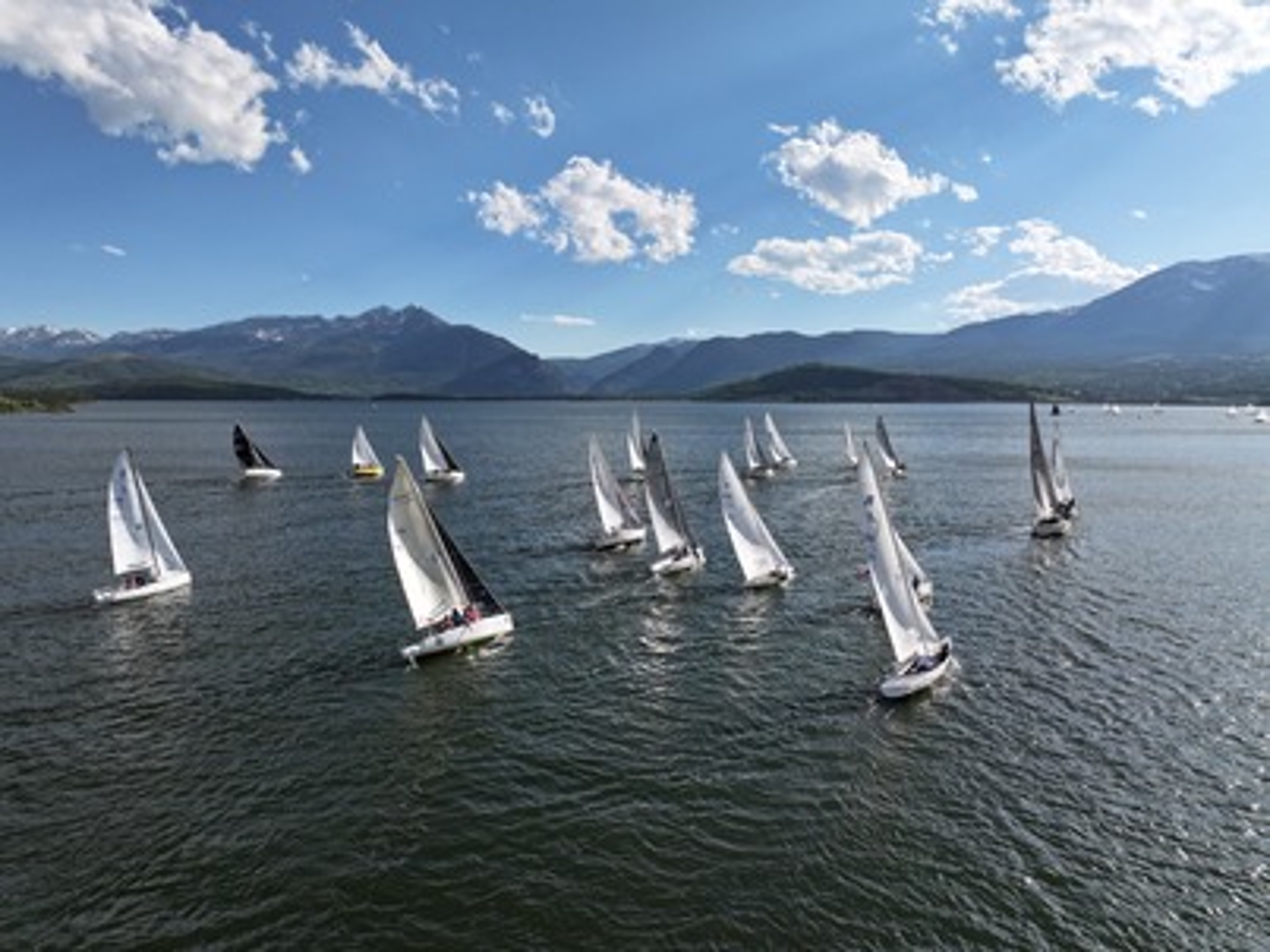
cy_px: 476
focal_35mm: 24
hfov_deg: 71.6
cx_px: 635
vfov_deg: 56.8
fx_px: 880
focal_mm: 12.29
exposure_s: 1/3200
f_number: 2.8
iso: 170
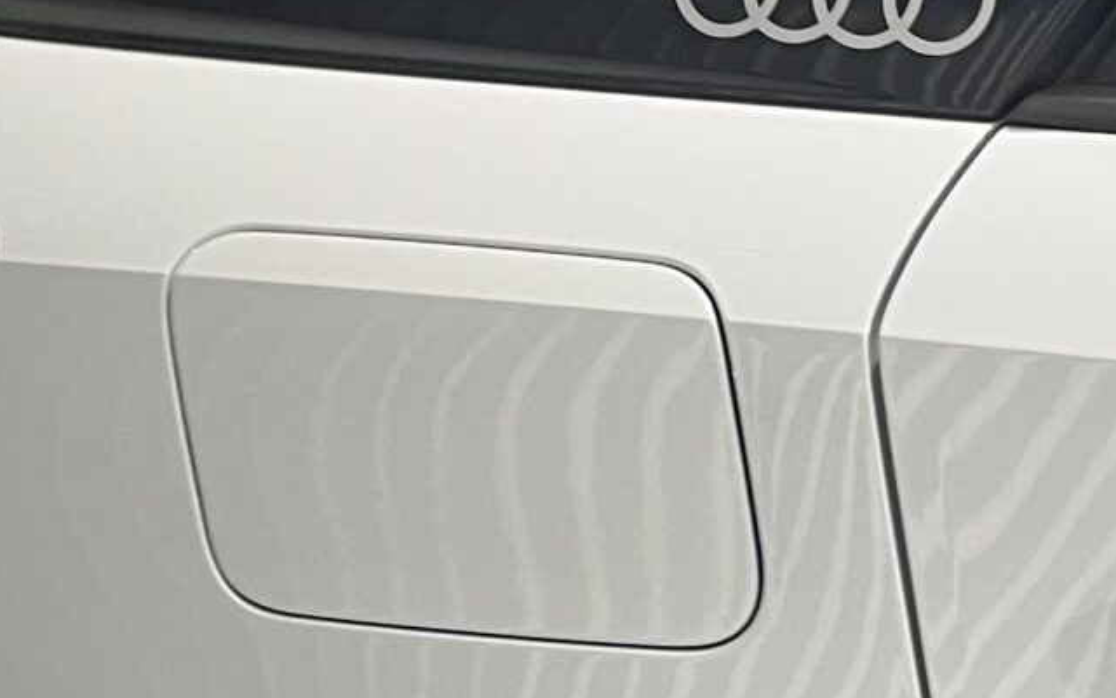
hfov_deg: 17.5
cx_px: 1525
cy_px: 1037
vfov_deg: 11.4
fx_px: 3346
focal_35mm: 110
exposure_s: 1/50
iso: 80
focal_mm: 5.1
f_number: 1.6
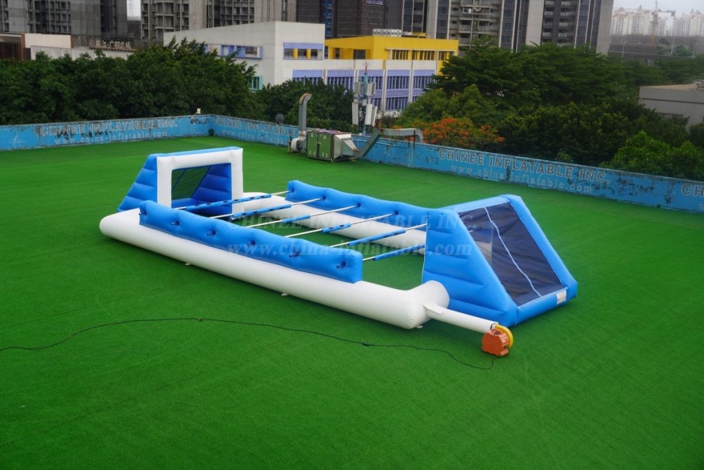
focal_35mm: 39
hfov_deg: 49.5
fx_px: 763
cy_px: 235
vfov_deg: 34.2
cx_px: 352
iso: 100
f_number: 7.1
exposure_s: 1/100
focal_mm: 26
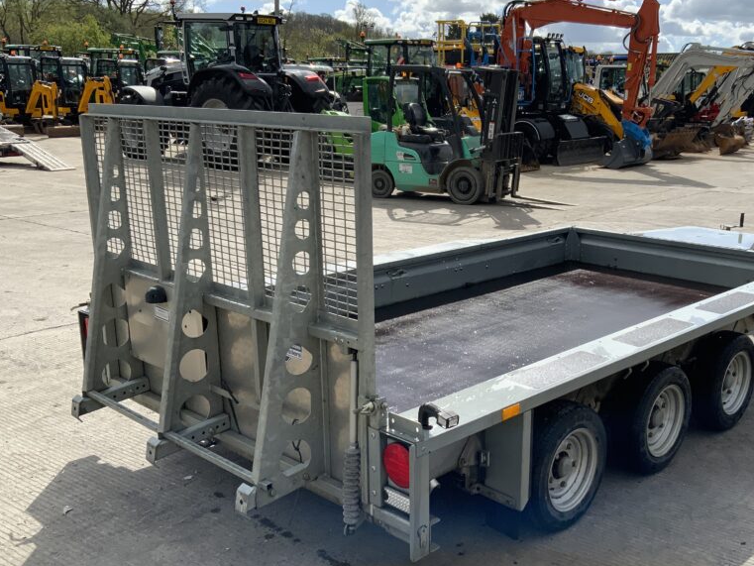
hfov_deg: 47.4
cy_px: 314
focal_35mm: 39
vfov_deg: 36.8
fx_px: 850
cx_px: 469
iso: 16
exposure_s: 1/1577
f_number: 1.8
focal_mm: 3
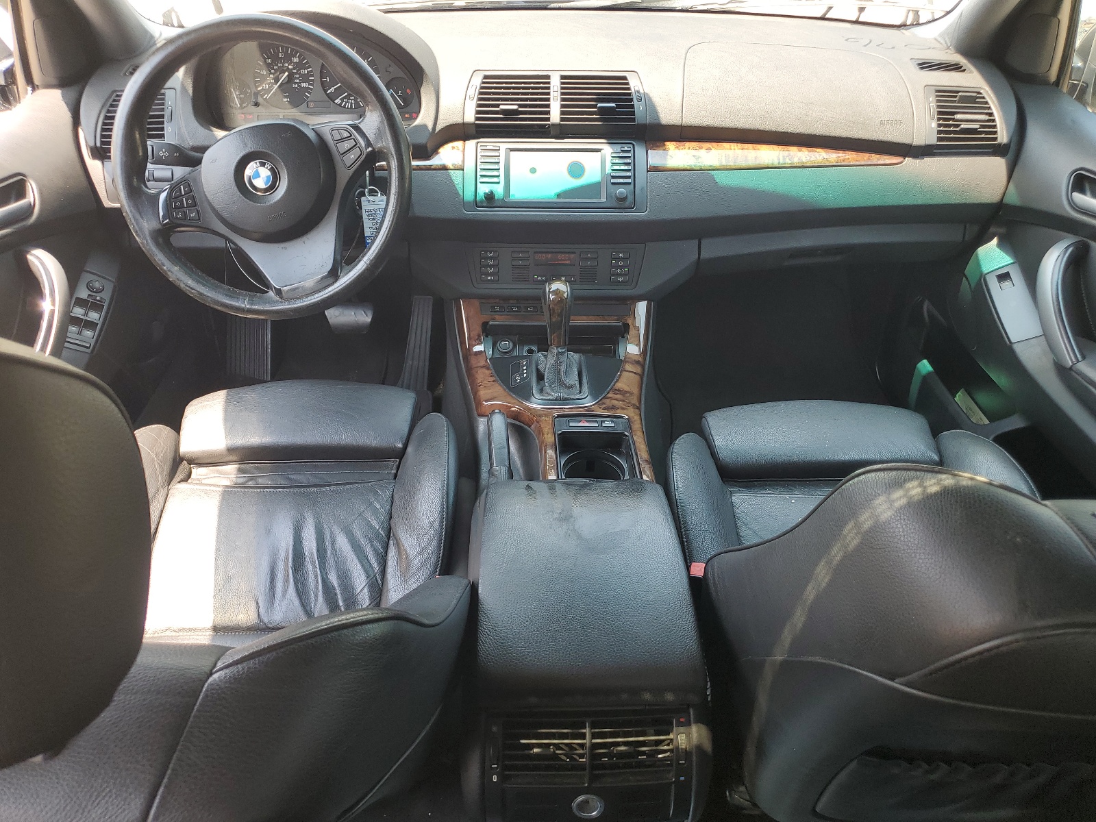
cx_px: 548
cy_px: 411
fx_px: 823
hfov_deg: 67.3
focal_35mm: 26
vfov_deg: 53.1
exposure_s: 1/185
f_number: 1.5
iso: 50
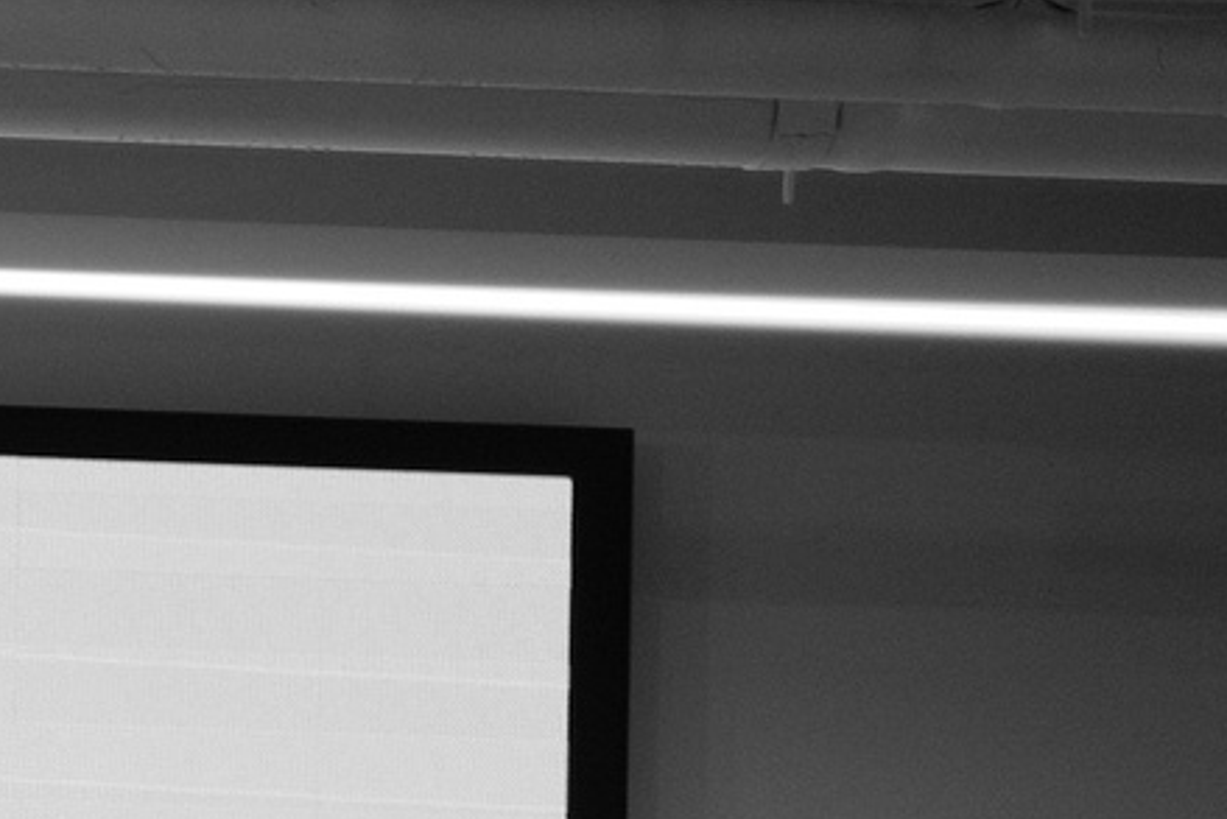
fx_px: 6955
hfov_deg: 8.9
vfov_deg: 6.5
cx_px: -1940
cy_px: 1679
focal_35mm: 204
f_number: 2
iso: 320
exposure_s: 1/480
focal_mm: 23
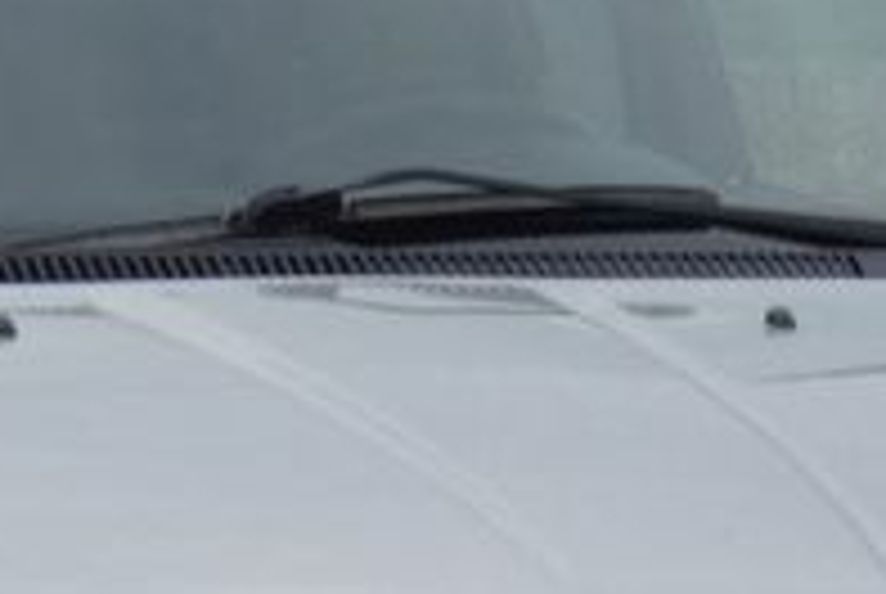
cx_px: -67
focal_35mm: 529
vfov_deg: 2.6
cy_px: 832
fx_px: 13039
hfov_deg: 3.9
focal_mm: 17.5
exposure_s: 1/320
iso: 80
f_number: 5.6
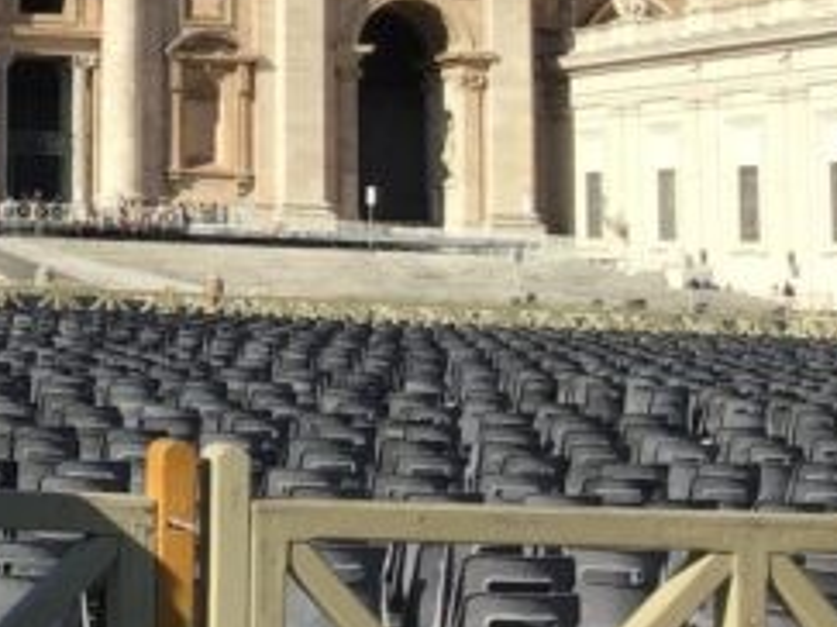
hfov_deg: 17.8
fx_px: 2368
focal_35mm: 98
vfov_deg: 14.9
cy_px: 55
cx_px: -434
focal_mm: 3.3
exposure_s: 1/1217
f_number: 2.4
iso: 25
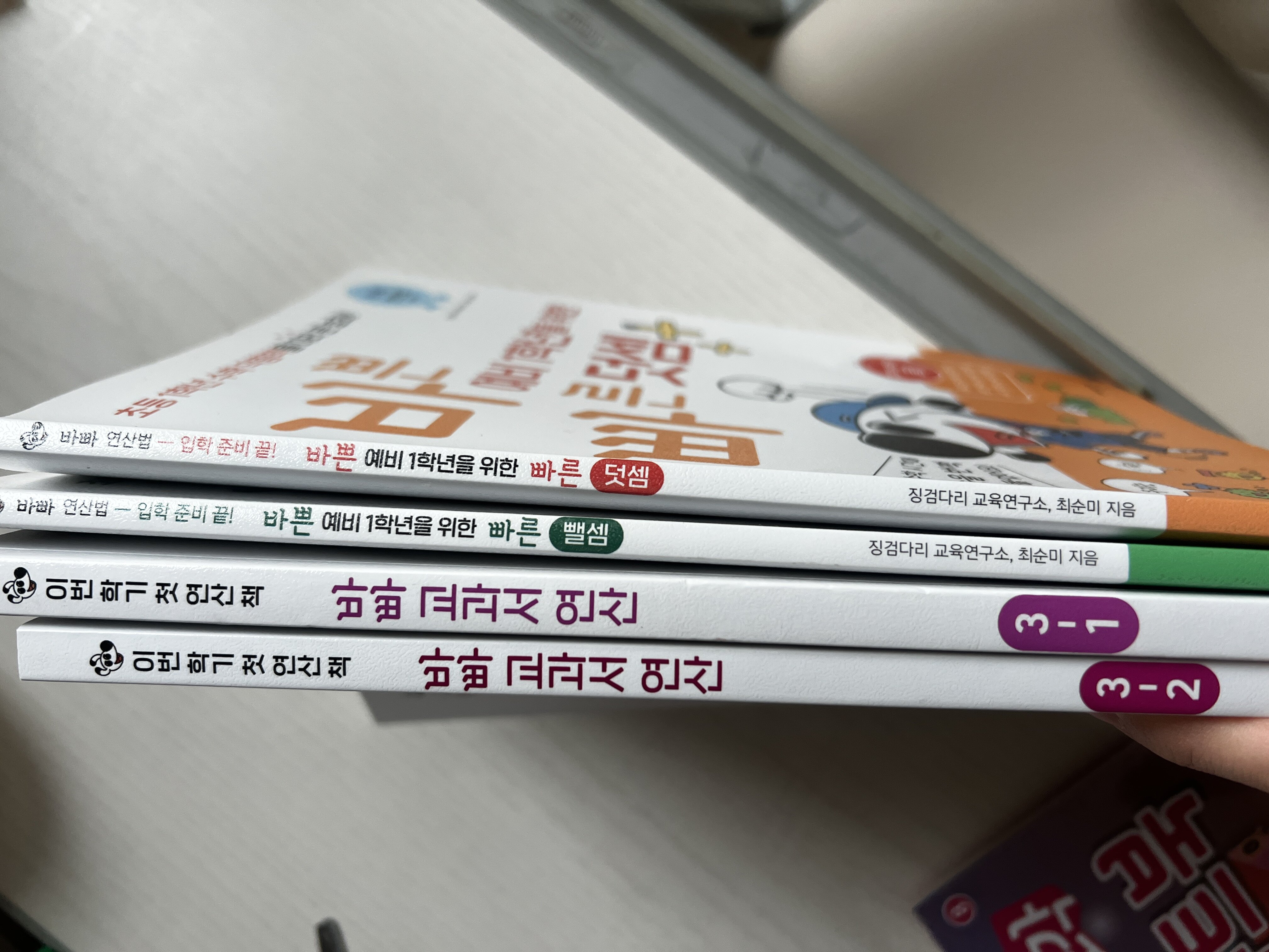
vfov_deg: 53.1
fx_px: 953
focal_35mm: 26
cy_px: 476
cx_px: 634
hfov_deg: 67.3
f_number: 1.5
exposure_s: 1/121
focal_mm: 5.7
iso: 125
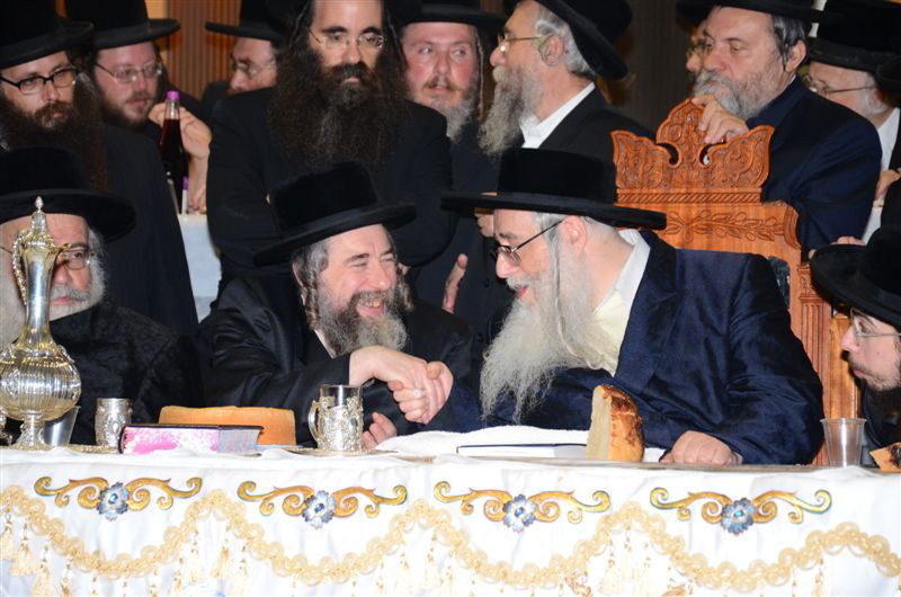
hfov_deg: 13.1
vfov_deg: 8.7
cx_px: 450
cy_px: 298
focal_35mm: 158
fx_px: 3934
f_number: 5.6
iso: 1250
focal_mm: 105
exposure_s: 1/125
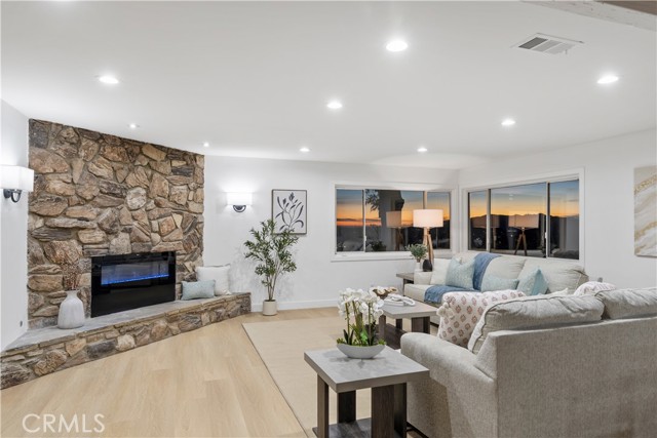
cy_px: 219
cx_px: 328
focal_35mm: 21
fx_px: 383
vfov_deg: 59.5
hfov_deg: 81.2
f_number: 5
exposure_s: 1/6
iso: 160
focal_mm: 14
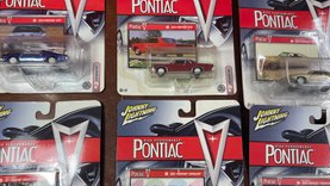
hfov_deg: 56.6
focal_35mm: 35
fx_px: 306
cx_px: 170
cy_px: 123
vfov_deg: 33.5
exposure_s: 1/120
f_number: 1.6
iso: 64
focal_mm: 4.2
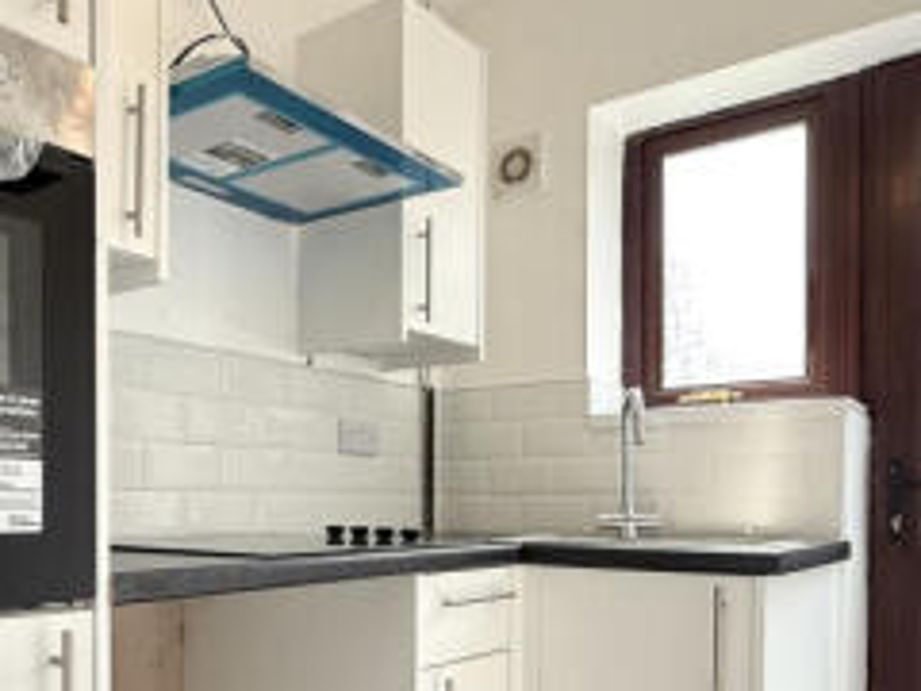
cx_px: 382
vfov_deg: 40.5
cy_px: 524
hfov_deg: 53.7
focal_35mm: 34
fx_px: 905
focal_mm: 2.22
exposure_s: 1/141
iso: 50
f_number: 2.2
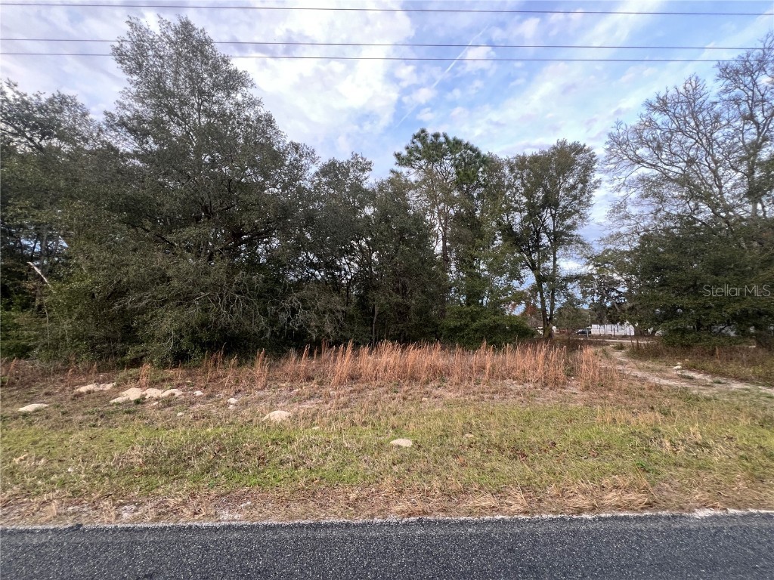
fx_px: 291
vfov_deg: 89.9
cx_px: 387
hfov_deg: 106.2
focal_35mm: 13
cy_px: 290
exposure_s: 1/99
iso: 160
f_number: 1.8
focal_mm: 1.57
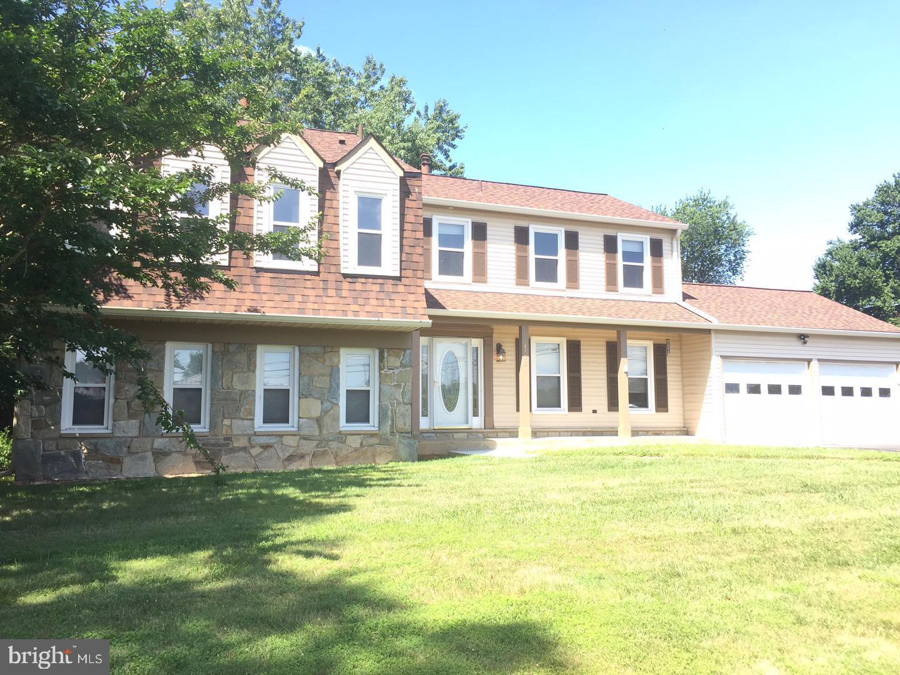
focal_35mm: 29
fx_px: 754
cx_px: 450
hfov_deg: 61.7
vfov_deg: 48.2
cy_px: 338
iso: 32
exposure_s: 1/344
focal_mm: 4.15
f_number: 2.2
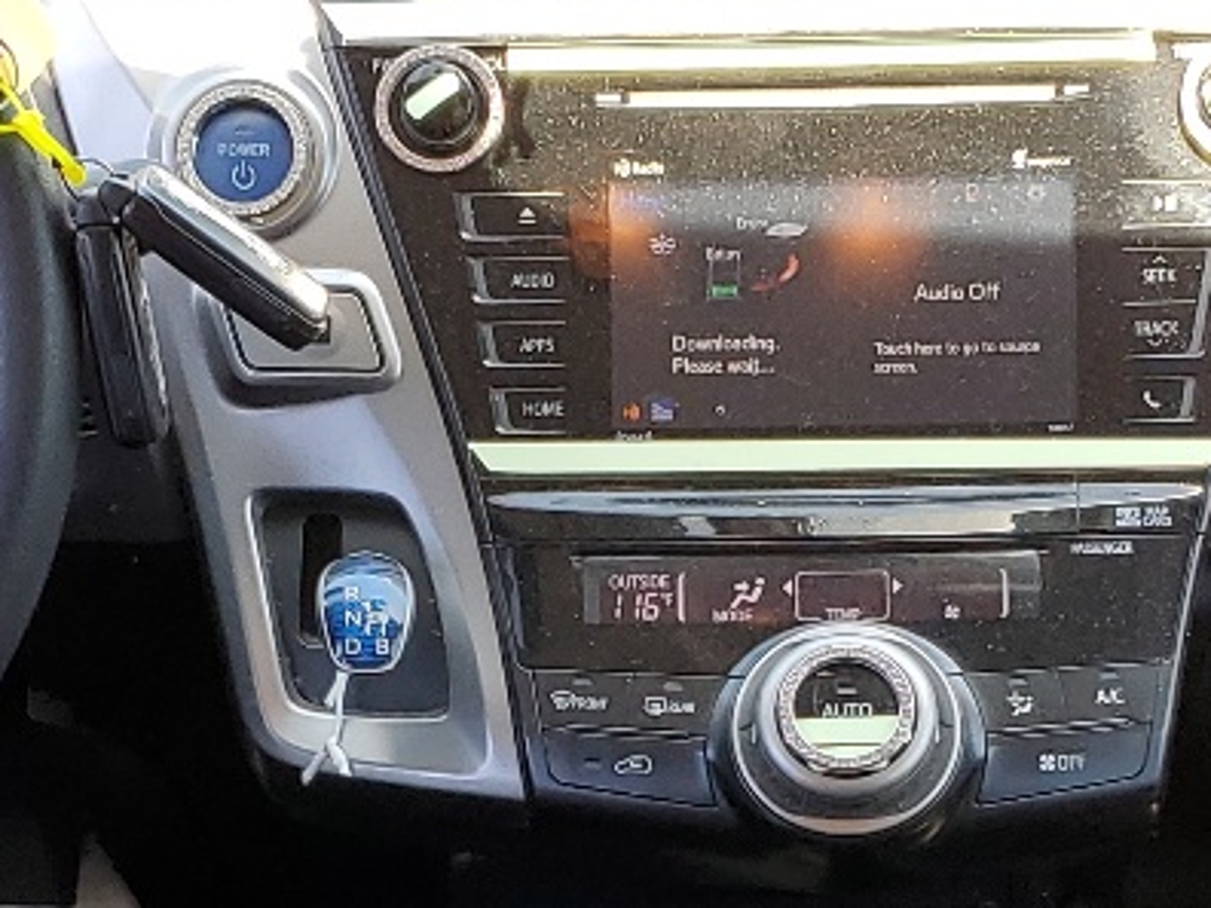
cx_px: 624
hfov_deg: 18.7
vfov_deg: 13.7
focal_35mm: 105
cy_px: 1055
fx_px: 3673
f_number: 1.5
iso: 52
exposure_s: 1/120
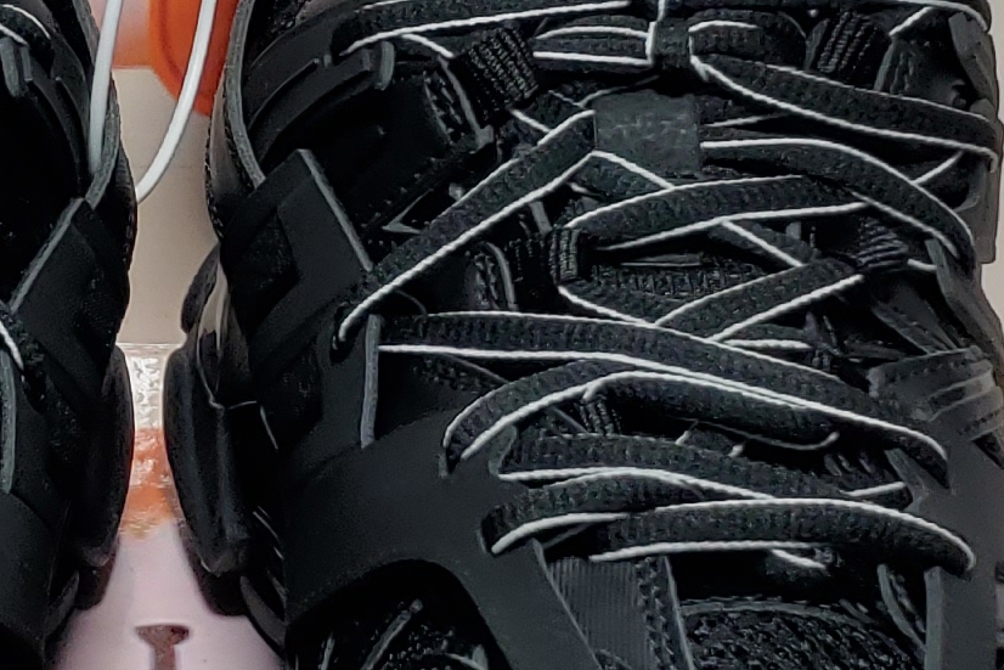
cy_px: 139
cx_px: 198
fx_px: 3682
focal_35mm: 132
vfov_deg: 10.4
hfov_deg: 15.4
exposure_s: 1/838
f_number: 1.5
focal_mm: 4.3
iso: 50
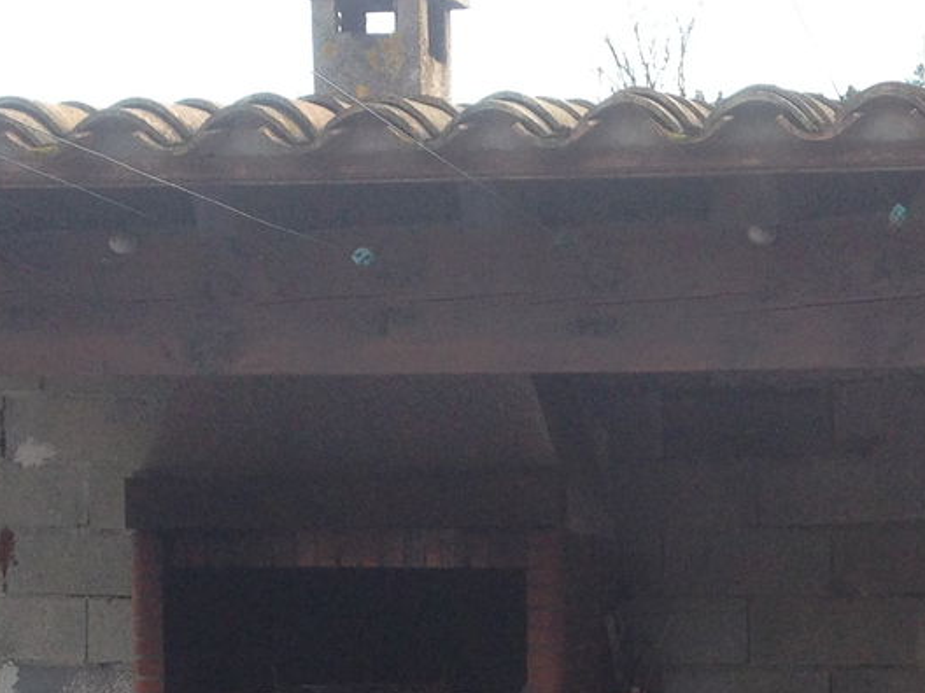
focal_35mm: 100
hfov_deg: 19.4
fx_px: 2672
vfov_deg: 14.3
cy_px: 836
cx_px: 776
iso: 80
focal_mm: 4.12
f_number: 2.4
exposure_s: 1/120
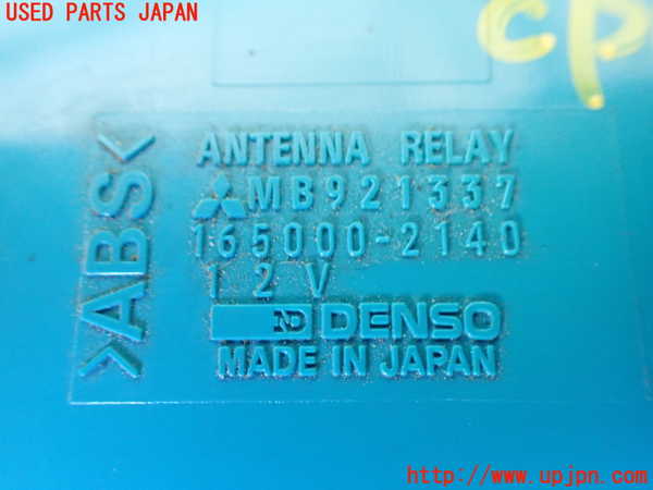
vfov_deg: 46.8
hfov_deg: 60.0
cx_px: 326
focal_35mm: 30
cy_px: 245
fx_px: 566
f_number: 2.3
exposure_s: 1/30
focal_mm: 5.4
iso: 1000
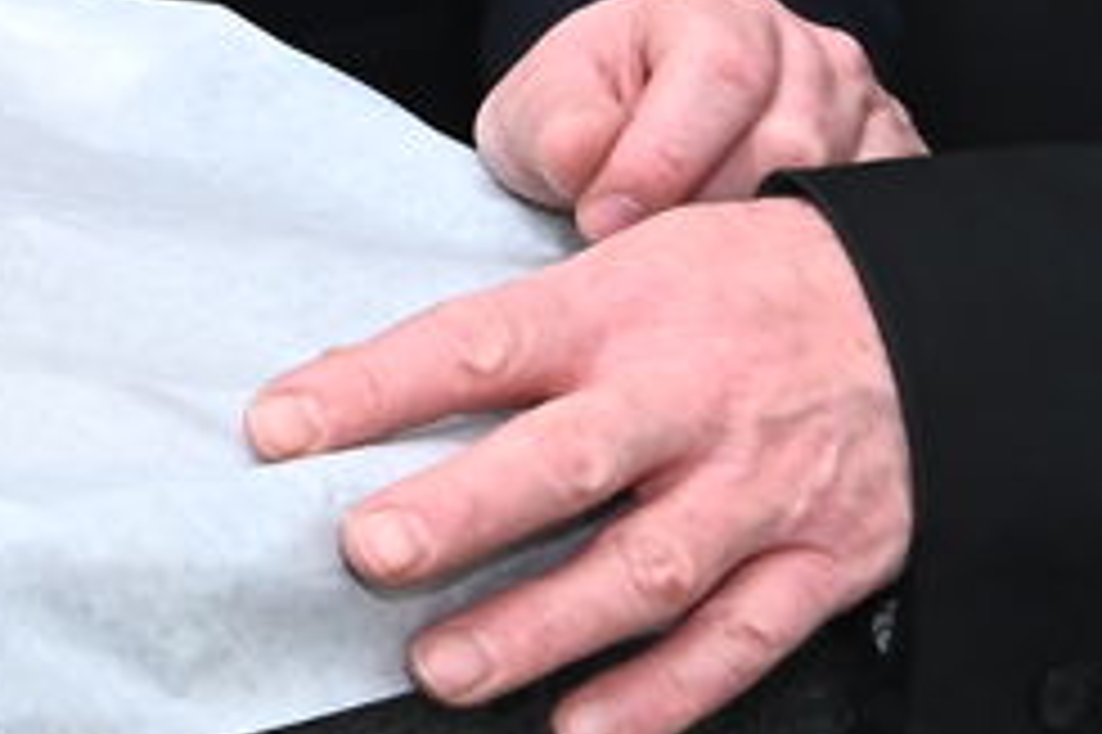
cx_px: -1561
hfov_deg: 12.0
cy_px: -986
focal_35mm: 137
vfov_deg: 9.1
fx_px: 4191
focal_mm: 24
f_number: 14
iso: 2500
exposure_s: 1/200
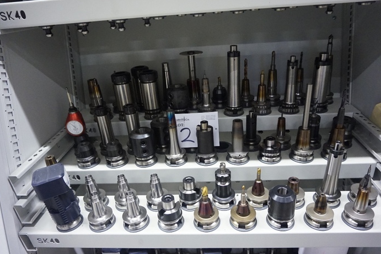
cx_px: 197
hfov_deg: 71.5
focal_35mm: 25
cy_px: 131
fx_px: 265
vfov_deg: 51.3
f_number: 3.5
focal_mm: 16
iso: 3200
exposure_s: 1/30
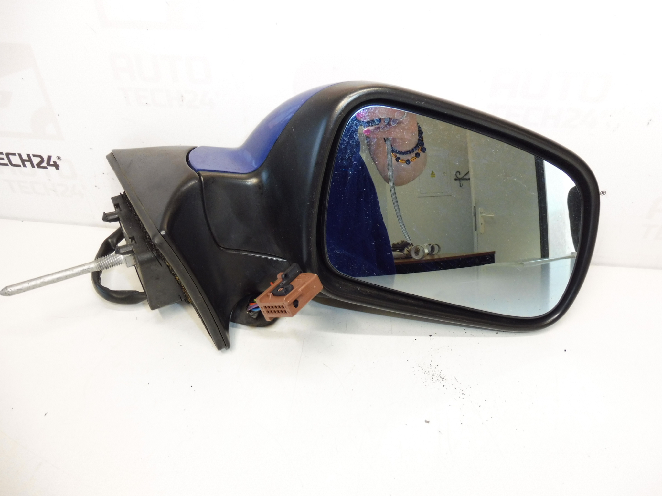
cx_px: 331
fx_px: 459
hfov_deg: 71.6
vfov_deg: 56.8
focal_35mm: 24
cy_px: 248
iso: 200
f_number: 3.5
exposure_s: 1/60
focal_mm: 4.3
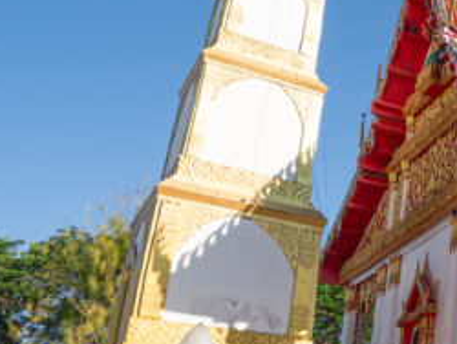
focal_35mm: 63
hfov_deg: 24.0
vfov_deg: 23.3
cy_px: 220
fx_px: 833
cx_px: 693
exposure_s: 1/500
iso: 100
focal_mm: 16
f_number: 6.3
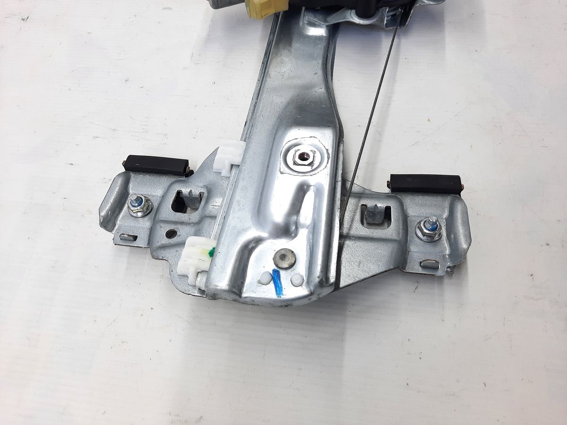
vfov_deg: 54.9
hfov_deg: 69.4
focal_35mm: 25
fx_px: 409
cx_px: 284
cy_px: 212
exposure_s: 1/50
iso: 64
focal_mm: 4.6
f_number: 2
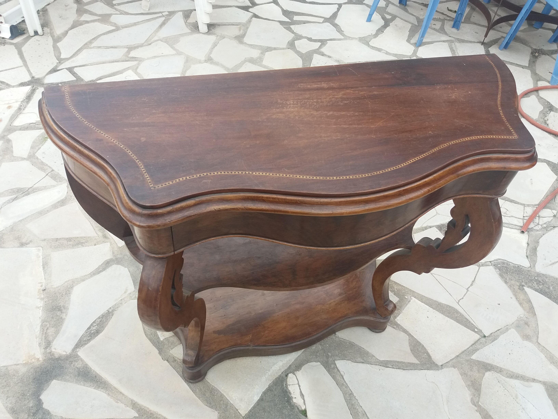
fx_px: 451
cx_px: 279
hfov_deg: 63.4
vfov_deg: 49.7
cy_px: 210
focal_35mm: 28
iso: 64
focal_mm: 3.7
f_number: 1.9
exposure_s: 1/163
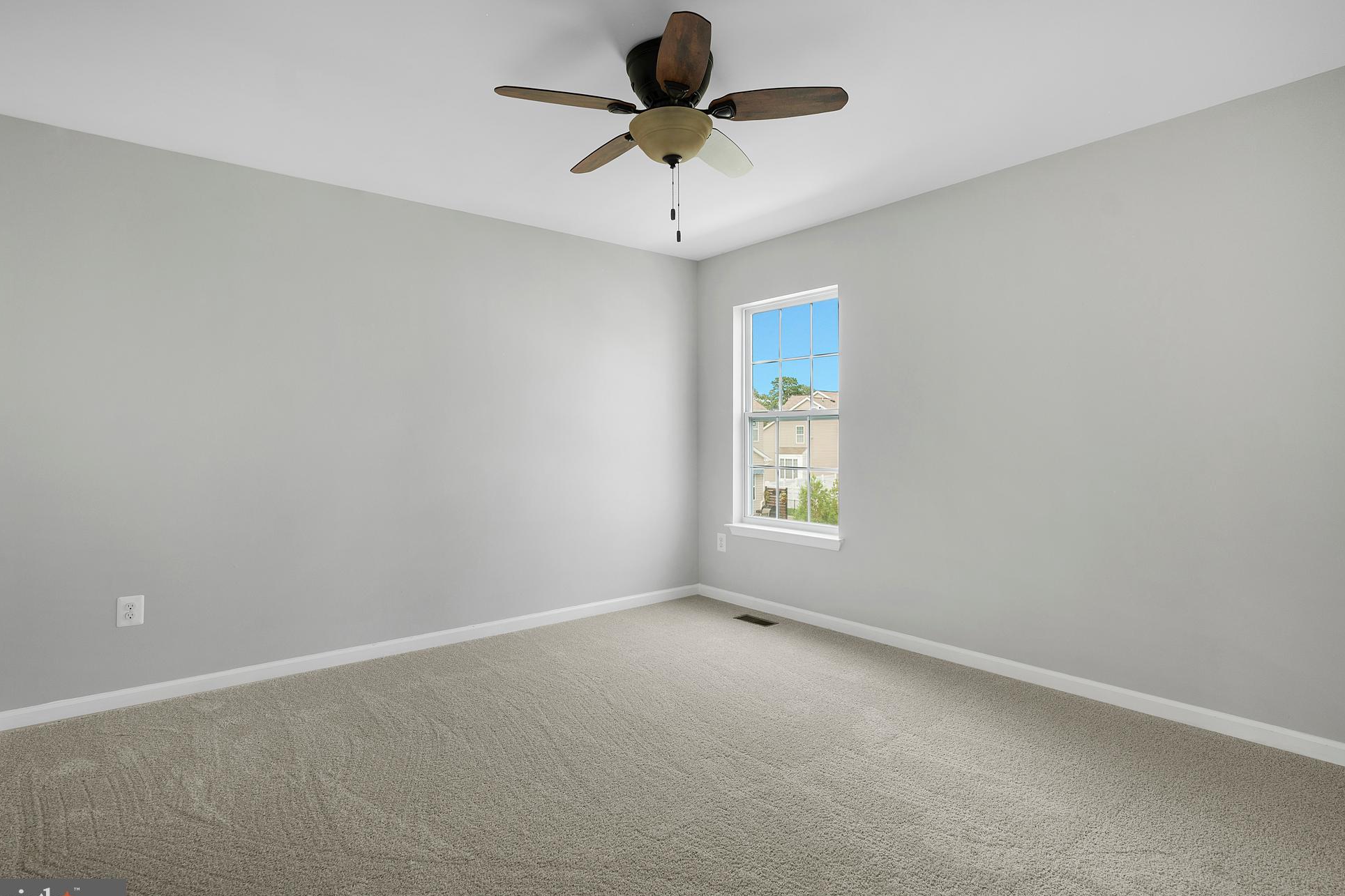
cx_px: 686
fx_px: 635
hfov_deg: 93.3
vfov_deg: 70.4
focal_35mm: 17
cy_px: 454
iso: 200
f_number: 4.5
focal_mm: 16
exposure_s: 1/50
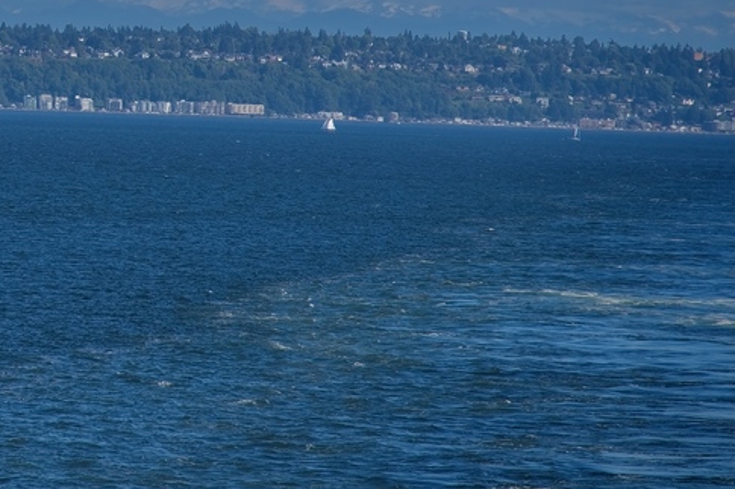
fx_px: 6470
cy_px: -3
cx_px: -136
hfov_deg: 6.5
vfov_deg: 4.3
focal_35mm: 317
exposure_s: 1/320
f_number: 9
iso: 100
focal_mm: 120
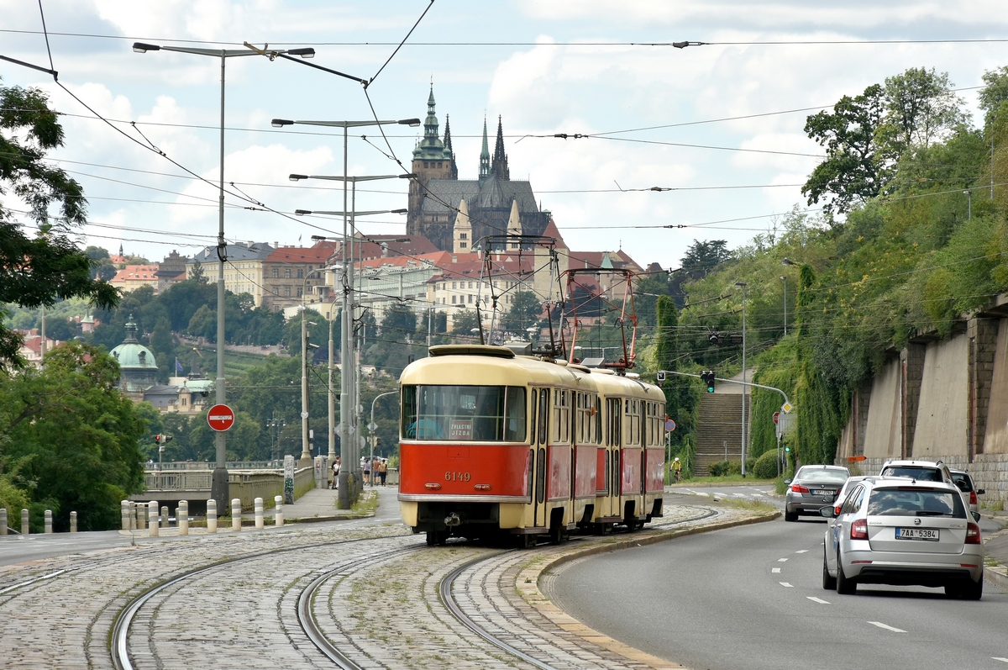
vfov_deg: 8.7
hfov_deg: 13.1
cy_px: 335
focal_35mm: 158
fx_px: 4405
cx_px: 504
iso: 200
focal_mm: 105
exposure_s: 1/640
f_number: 6.3
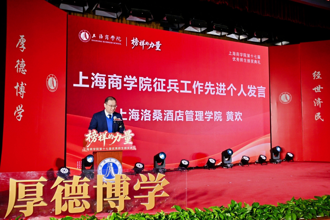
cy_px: 110
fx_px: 312
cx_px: 165
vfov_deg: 38.9
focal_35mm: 34
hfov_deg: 55.8
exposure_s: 1/160
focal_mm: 34
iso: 400
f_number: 5.6
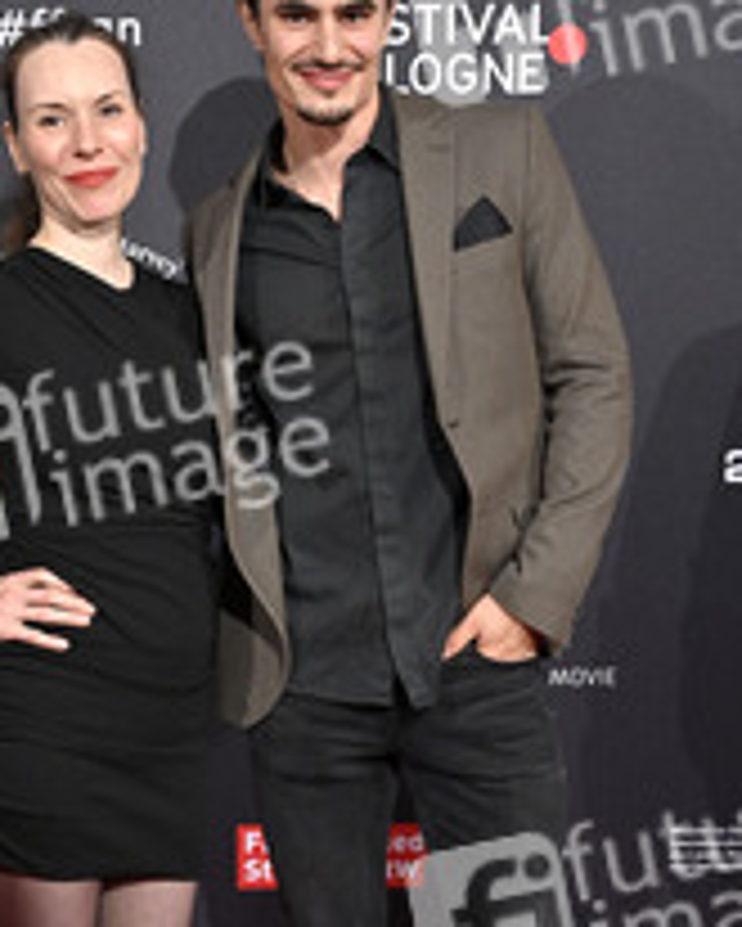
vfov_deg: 29.7
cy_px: 675
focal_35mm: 63
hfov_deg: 24.1
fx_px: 1726
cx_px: 229
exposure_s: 1/200
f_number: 4
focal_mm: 34.5
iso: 1000
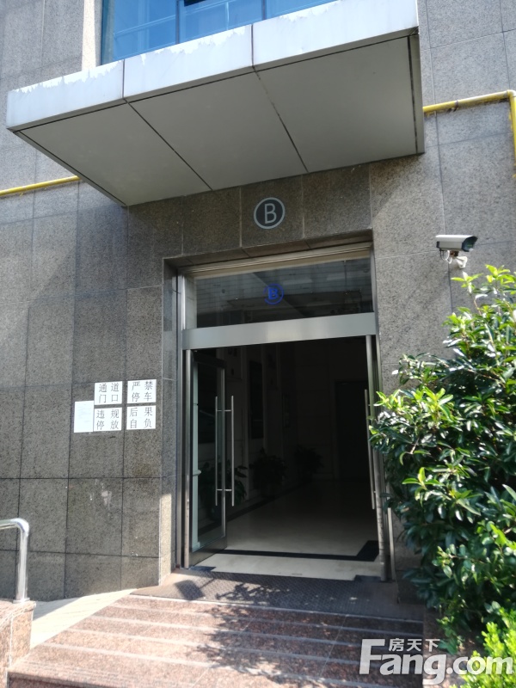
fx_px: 517
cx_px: 258
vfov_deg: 67.3
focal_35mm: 26
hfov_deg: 53.1
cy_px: 344
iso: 50
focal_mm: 3.81
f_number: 2.2
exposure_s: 1/105
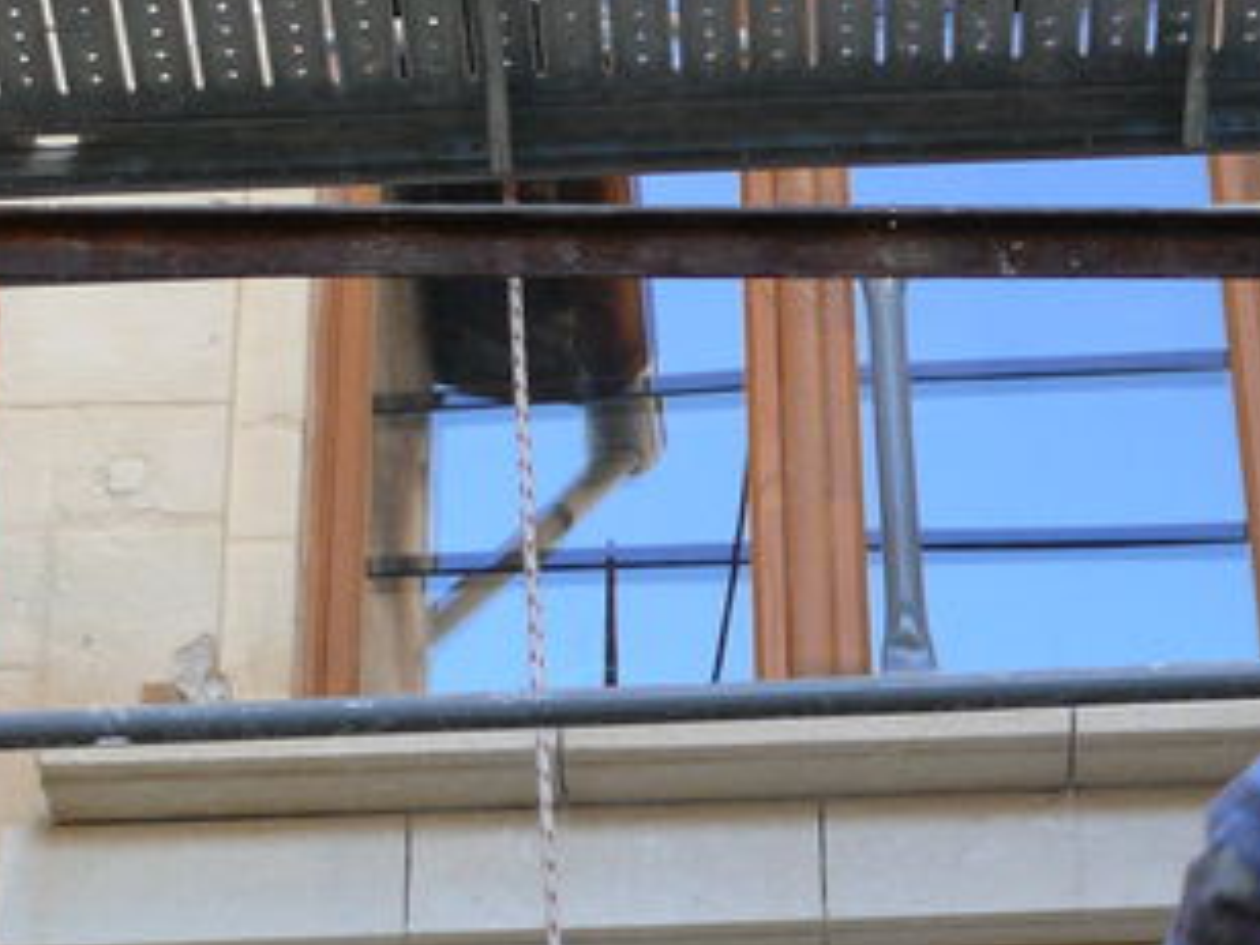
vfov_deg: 11.4
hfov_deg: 15.0
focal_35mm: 130
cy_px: 728
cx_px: 1141
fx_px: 4732
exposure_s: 1/50
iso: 100
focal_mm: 8.4
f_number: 2.8
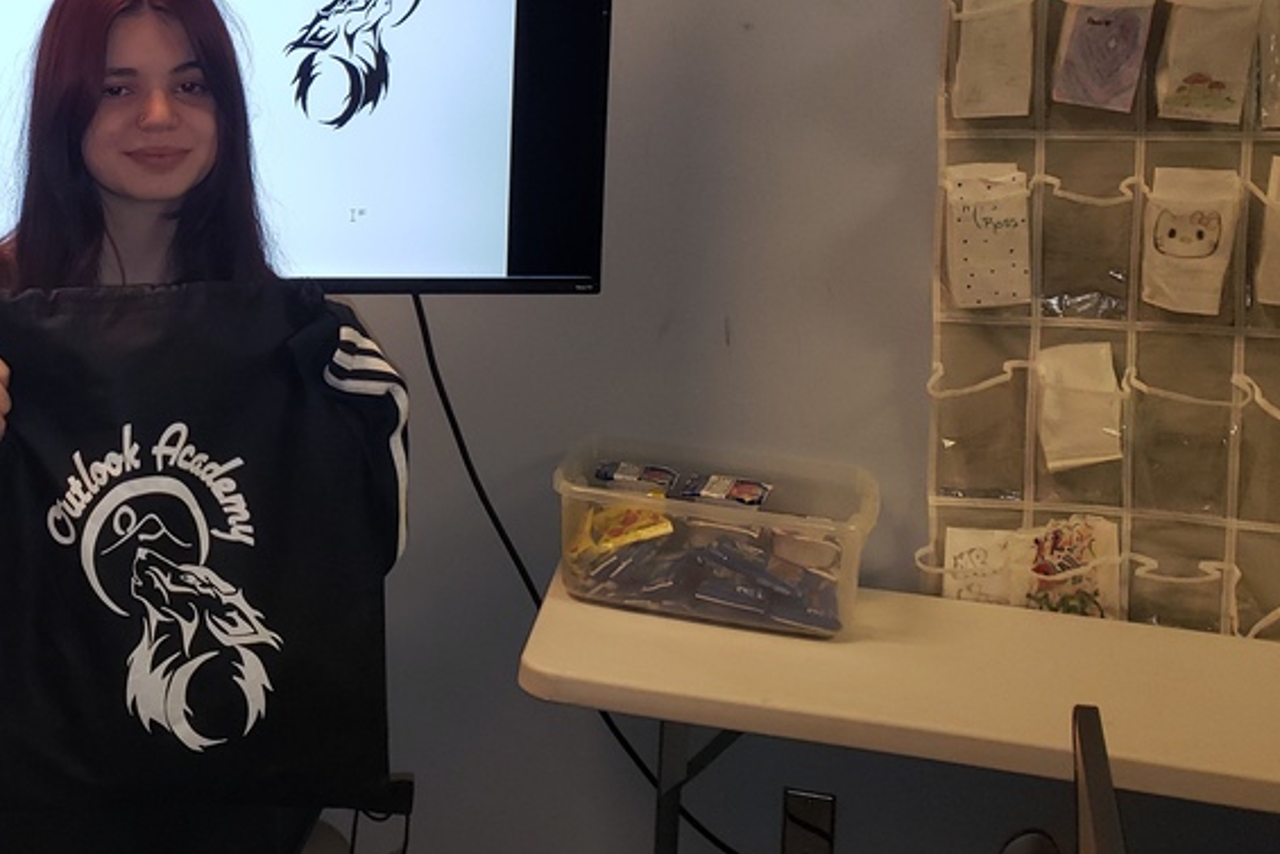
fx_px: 1743
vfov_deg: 26.9
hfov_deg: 38.1
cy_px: 156
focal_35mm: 49
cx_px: 174
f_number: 2.4
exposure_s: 1/40
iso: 100
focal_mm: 4.3
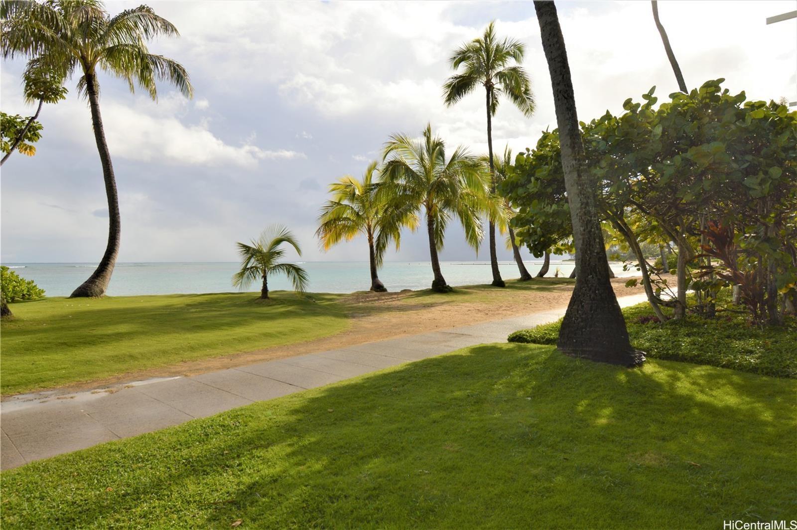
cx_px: 398
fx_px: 464
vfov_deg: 59.4
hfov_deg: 81.3
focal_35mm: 21
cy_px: 265
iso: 100
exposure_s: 1/200
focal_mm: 14
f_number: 10
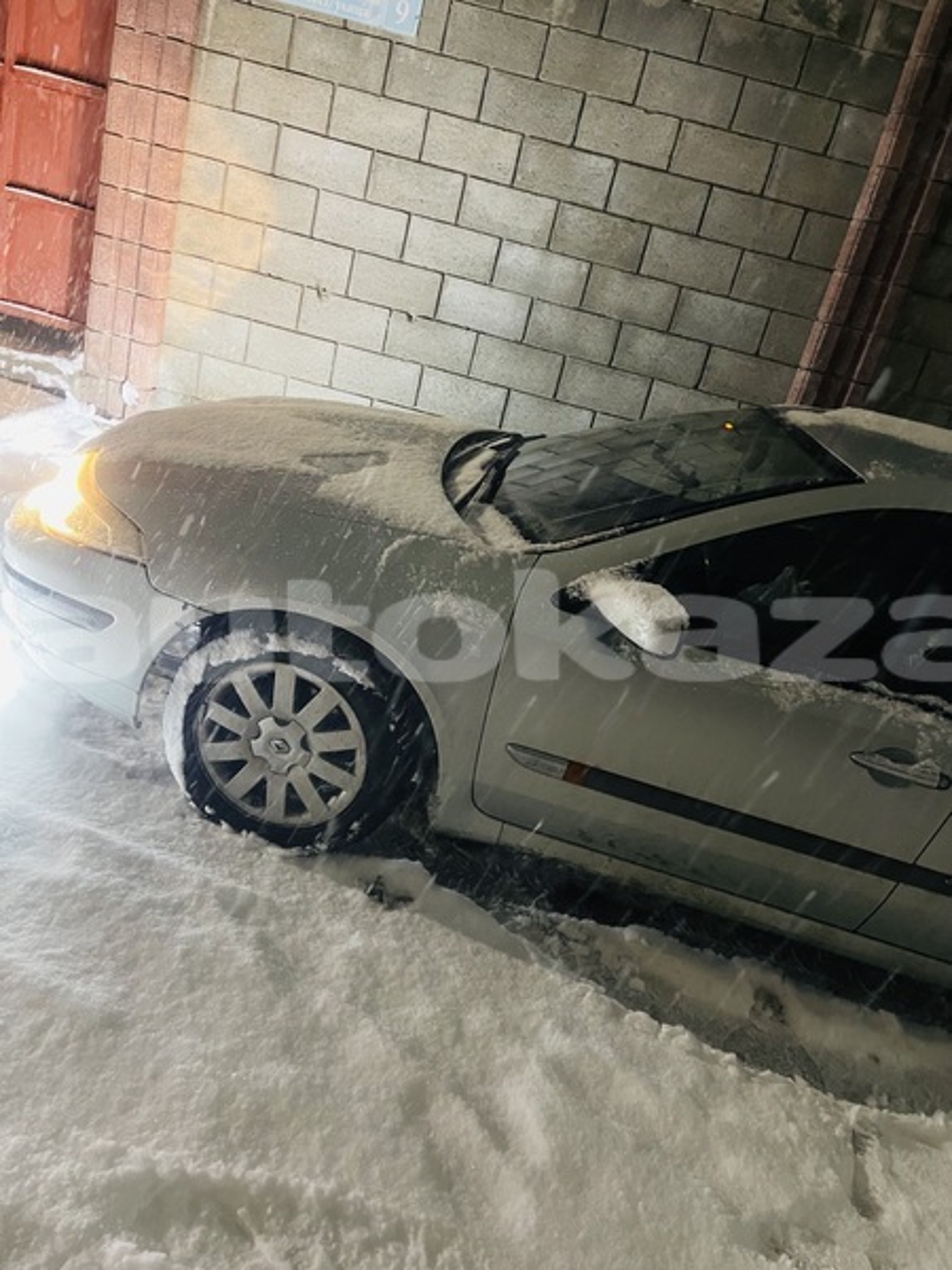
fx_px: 917
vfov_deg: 69.4
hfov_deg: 54.9
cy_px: 635
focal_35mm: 25
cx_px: 476
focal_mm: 5.1
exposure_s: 1/25
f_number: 1.6
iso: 640
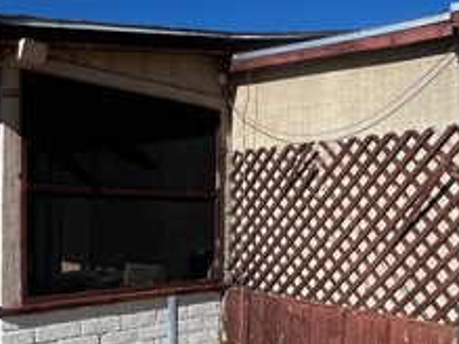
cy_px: 220
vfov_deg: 37.4
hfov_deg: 48.5
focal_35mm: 38
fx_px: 504
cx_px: 287
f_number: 1.8
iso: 32
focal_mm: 1.57
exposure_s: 1/2481
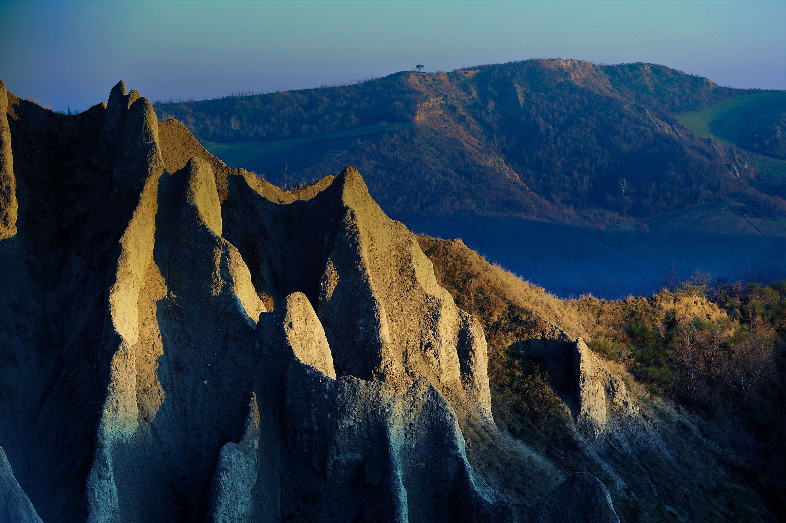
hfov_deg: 25.4
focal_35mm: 80
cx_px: 393
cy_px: 262
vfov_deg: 17.0
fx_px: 1746
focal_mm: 80
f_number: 4
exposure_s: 1/640
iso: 400
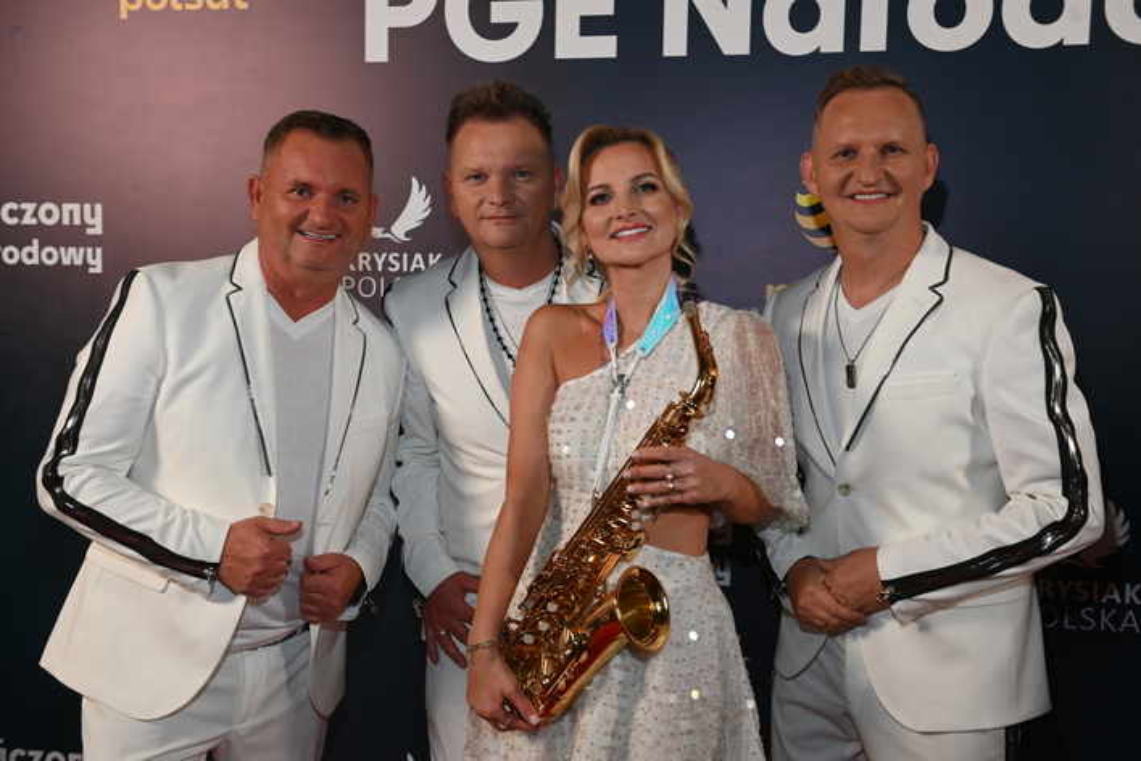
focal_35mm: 38
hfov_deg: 50.7
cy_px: 380
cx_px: 570
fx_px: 1204
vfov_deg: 35.1
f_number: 4
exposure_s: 1/160
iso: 1250
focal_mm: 38
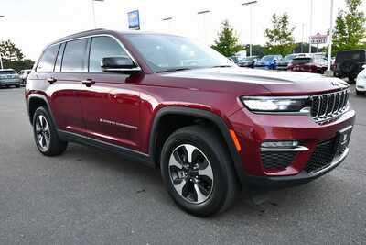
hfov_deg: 61.9
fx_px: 305
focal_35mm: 30
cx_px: 183
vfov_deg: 43.6
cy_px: 122
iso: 2000
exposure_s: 1/125
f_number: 5.6
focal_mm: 20
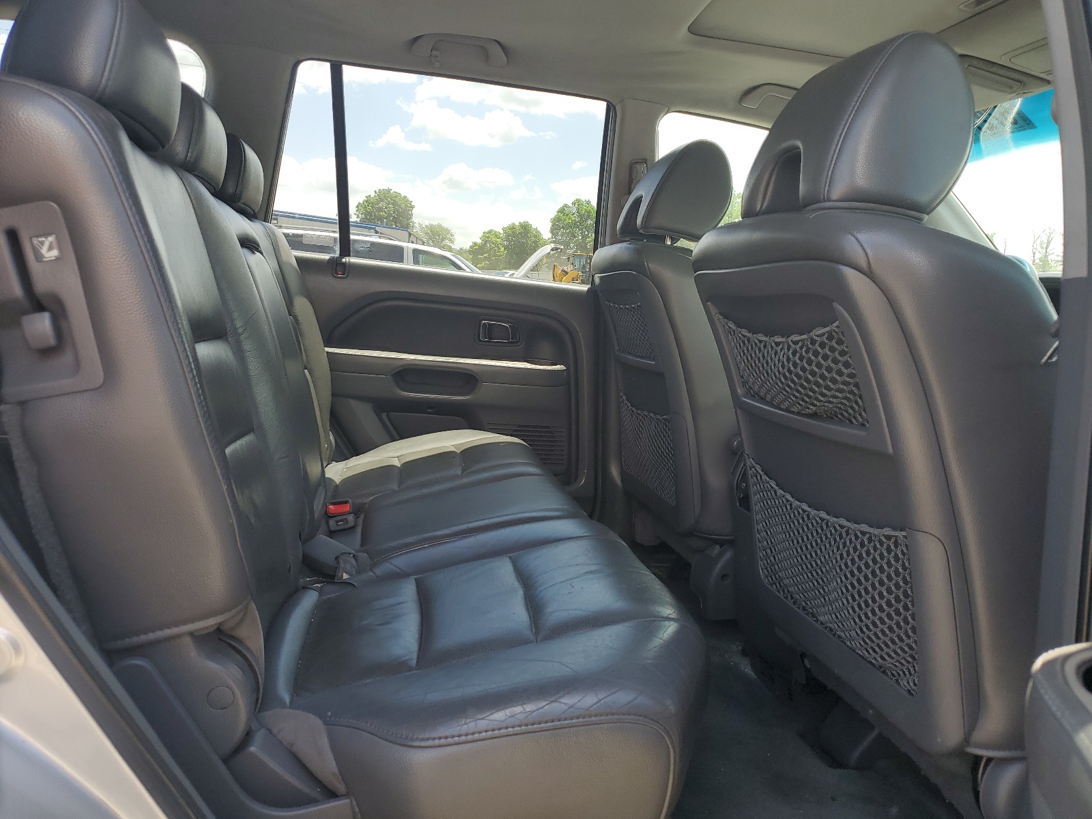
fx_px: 820
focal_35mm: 26
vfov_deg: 53.1
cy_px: 410
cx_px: 546
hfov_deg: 67.3
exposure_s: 1/370
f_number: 1.5
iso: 50
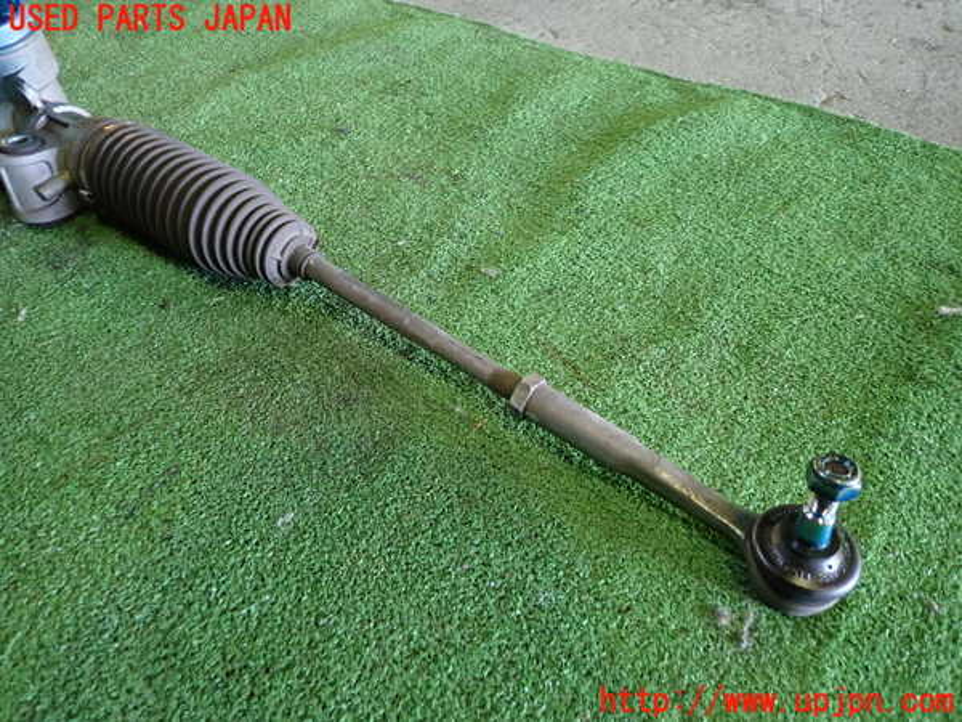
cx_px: 481
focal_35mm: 25
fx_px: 695
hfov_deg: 69.4
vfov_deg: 54.9
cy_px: 361
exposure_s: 1/30
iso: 400
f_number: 2
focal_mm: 4.5
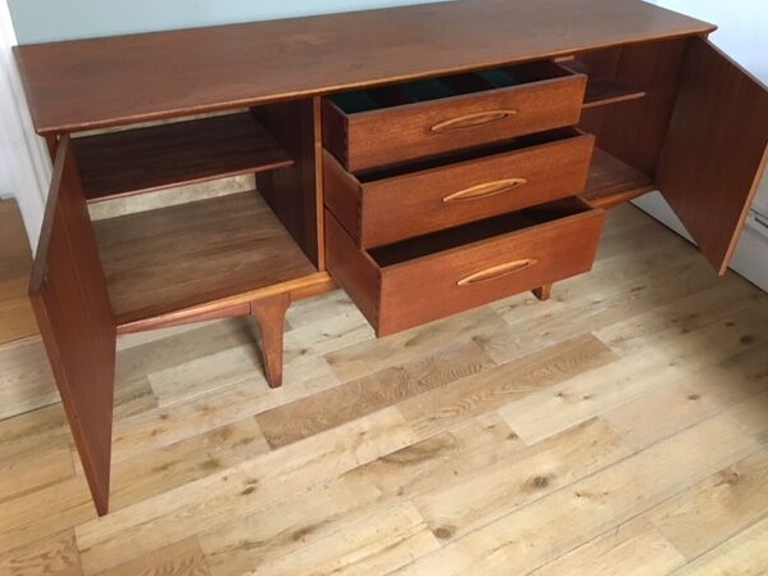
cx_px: 388
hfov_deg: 58.4
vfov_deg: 45.4
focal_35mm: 31
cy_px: 269
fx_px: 688
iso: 250
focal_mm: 4.15
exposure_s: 1/17
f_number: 2.2
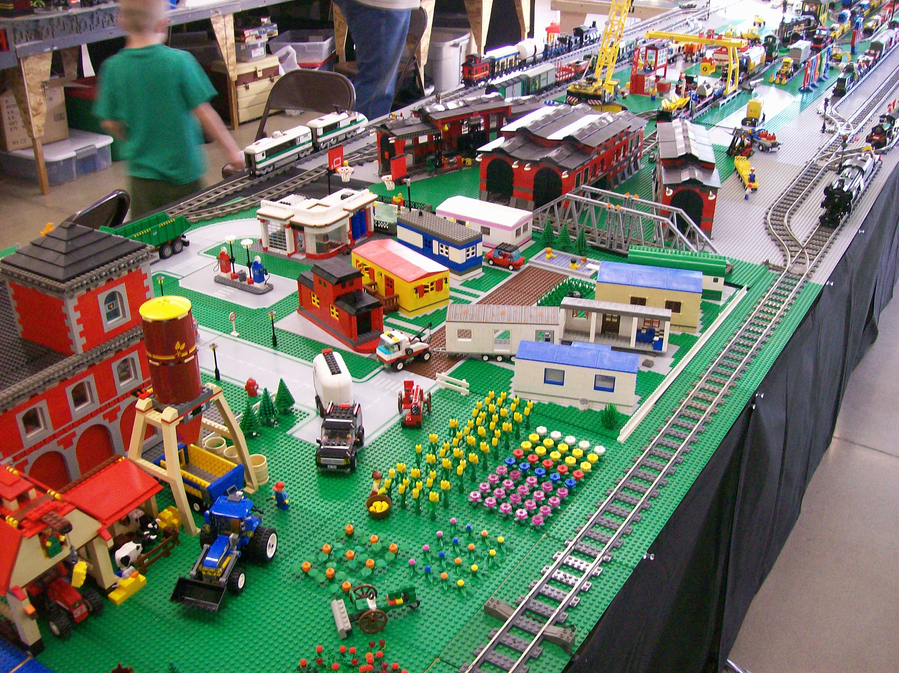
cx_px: 450
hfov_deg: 51.4
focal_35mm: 36
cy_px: 336
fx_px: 934
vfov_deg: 39.6
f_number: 2.7
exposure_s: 1/17
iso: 160
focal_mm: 6
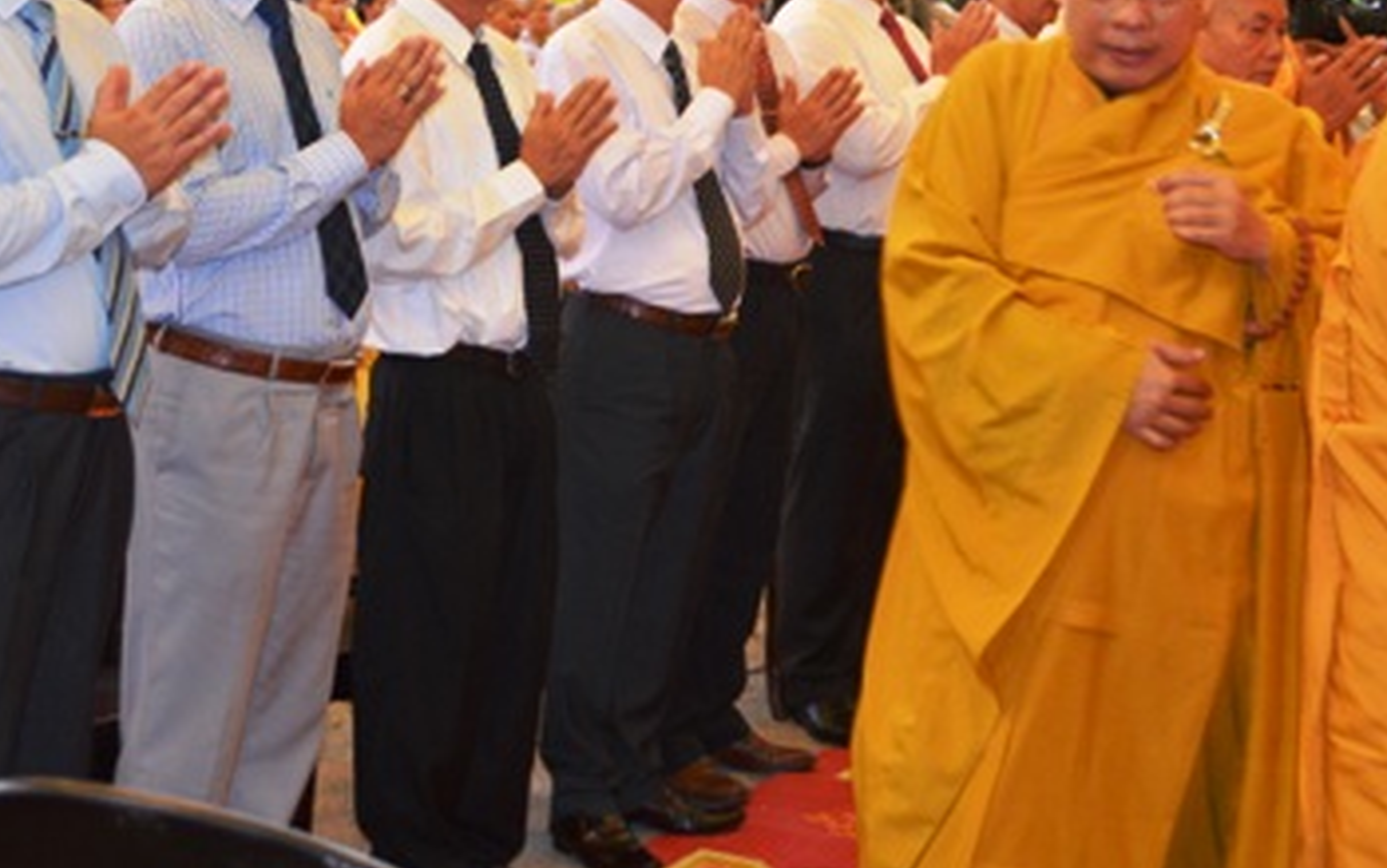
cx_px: 602
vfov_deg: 19.1
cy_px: 63
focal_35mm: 67
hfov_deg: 30.6
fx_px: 2533
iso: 560
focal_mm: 24
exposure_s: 1/60
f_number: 4
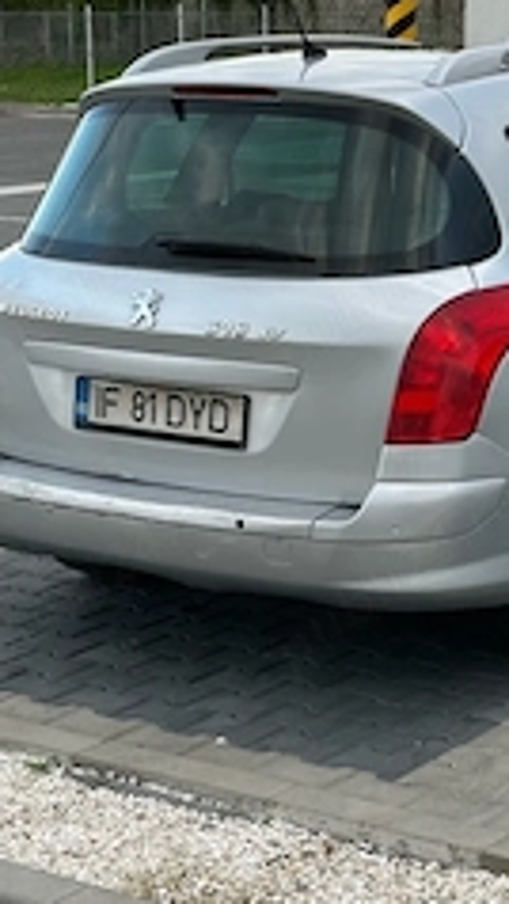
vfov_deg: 24.1
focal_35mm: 88
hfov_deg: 13.6
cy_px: 327
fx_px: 2110
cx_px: 475
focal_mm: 6.86
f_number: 1.78
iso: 64
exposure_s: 1/182
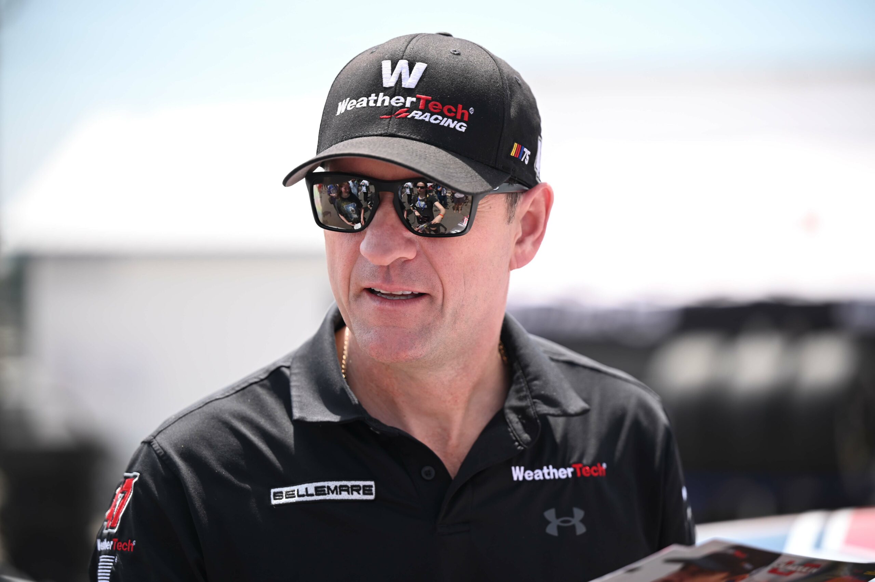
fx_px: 3157
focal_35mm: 130
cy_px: 291
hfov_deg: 15.8
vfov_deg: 10.5
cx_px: 438
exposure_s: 1/250
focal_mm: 130
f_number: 2.8
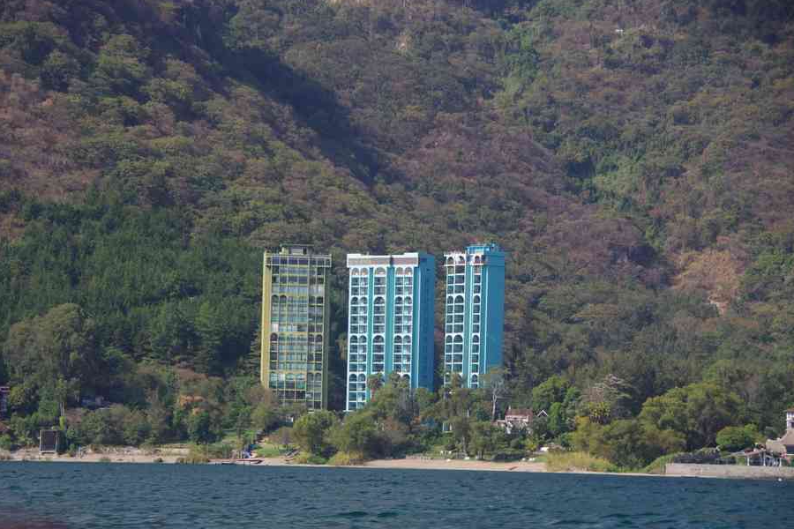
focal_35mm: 92
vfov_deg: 14.9
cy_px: 287
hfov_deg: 22.2
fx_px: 2019
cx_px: 367
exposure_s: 1/200
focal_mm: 55
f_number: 4.5
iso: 200
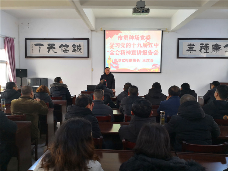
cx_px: 114
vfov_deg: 51.3
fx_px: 178
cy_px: 86
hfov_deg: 65.3
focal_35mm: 27
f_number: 1.6
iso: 320
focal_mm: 3.95
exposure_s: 1/33.3
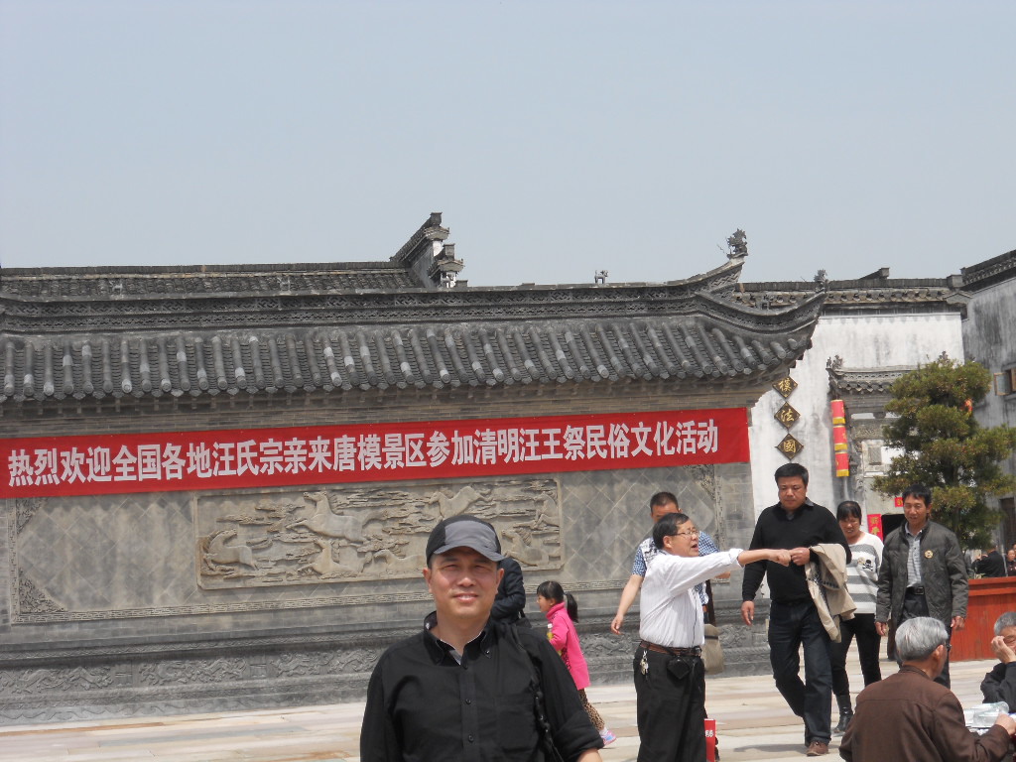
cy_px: 381
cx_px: 508
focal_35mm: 65
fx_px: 1908
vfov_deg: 22.6
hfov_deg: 29.8
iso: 80
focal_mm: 11.7
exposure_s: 1/400
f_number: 5.3
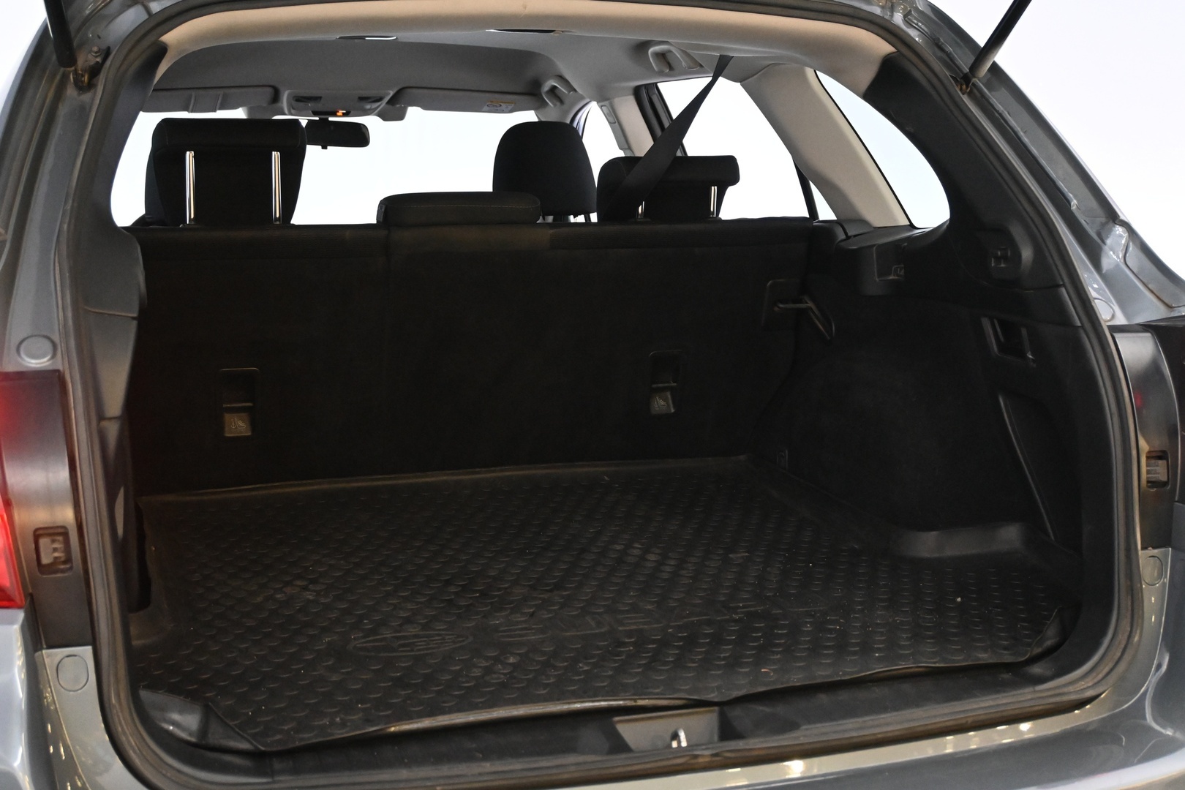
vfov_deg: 29.9
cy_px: 395
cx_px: 592
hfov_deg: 43.6
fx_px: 1481
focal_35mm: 45
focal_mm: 30
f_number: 4.8
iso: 4500
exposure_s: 1/50
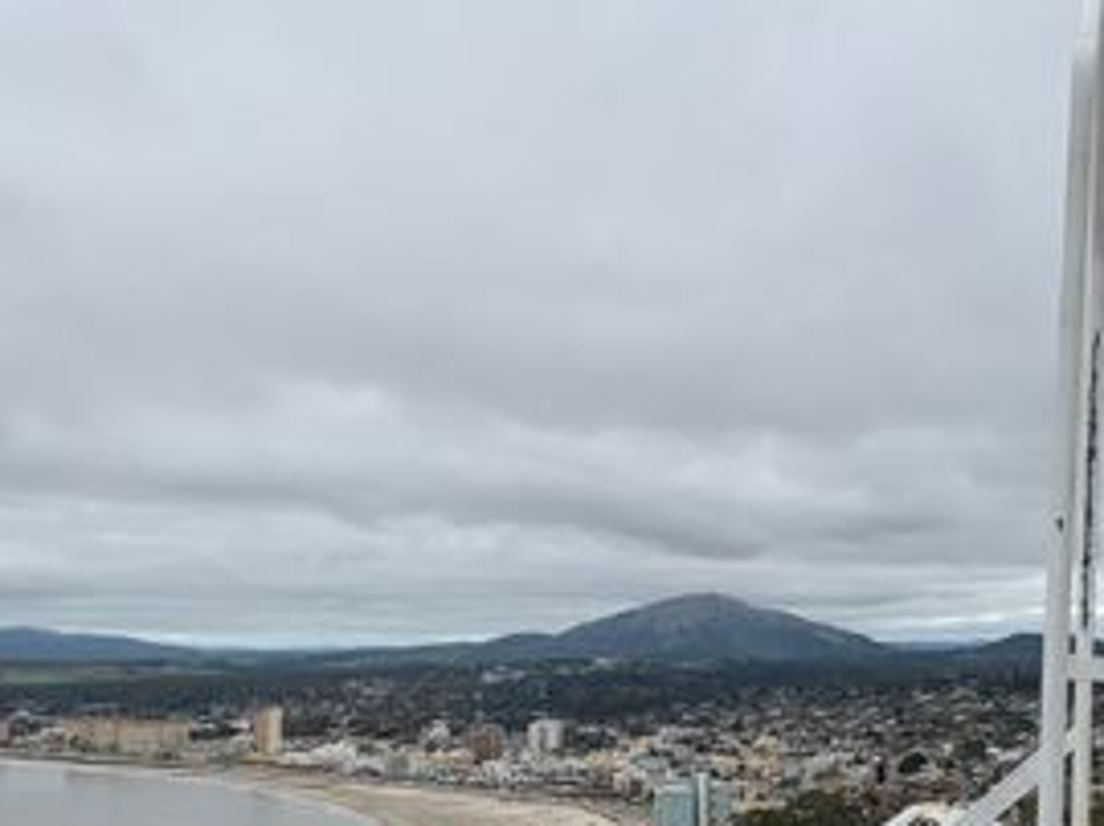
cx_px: 820
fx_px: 1434
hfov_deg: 41.0
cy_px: 552
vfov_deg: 31.9
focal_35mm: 45
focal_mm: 4.25
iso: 25
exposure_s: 1/2364
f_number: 1.8
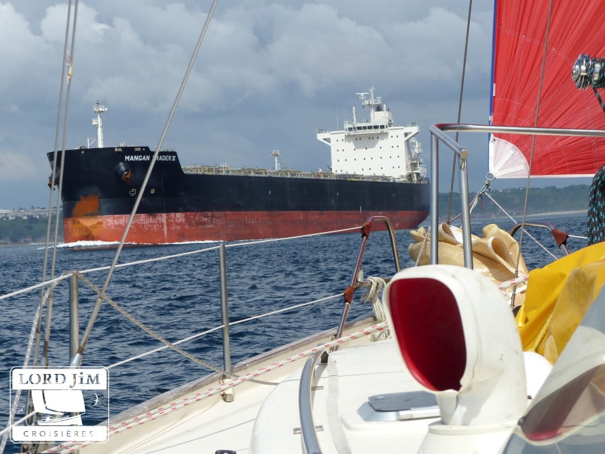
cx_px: 302
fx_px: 1957
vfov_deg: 13.2
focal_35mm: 112
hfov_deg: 17.6
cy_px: 227
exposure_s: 1/1600
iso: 100
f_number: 4.5
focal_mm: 20.1
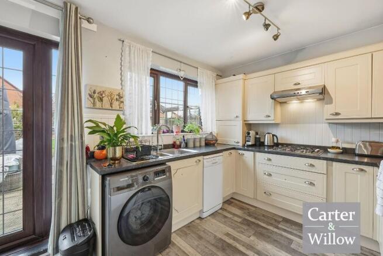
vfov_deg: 81.2
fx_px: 149
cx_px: 192
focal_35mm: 14
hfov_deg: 104.2
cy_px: 128
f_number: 11
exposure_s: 1/40
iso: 400
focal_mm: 14
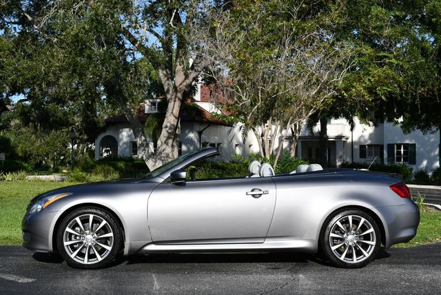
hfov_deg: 35.6
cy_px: 148
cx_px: 220
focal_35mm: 56
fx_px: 687
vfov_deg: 24.2
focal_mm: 28
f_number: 9
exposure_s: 1/320
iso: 100
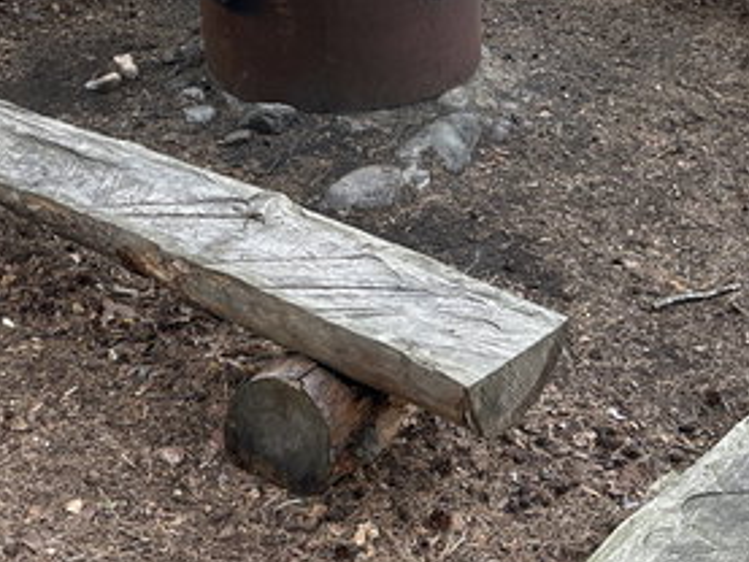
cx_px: 373
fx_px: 1299
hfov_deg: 32.2
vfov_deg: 24.0
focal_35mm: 60
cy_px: 103
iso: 64
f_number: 1.6
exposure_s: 1/172
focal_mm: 5.96
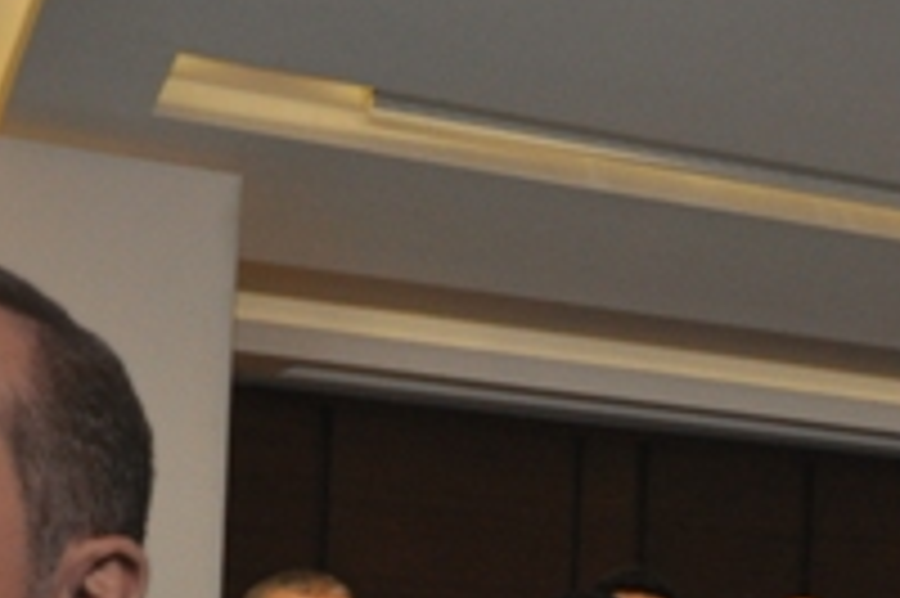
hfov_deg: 16.4
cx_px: 1300
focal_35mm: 115
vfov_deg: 11.5
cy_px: 816
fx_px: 2873
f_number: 3.8
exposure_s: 1/60
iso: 800
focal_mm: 24
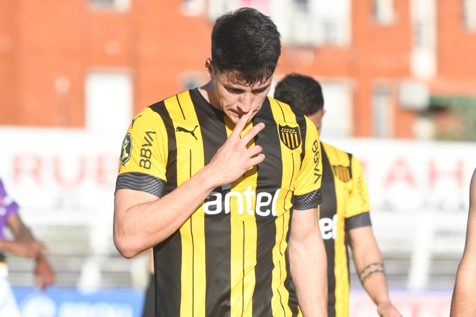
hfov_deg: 4.6
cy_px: 158
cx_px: 238
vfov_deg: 3.1
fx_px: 5948
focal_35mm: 450
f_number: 10
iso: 400
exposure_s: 1/800
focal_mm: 300
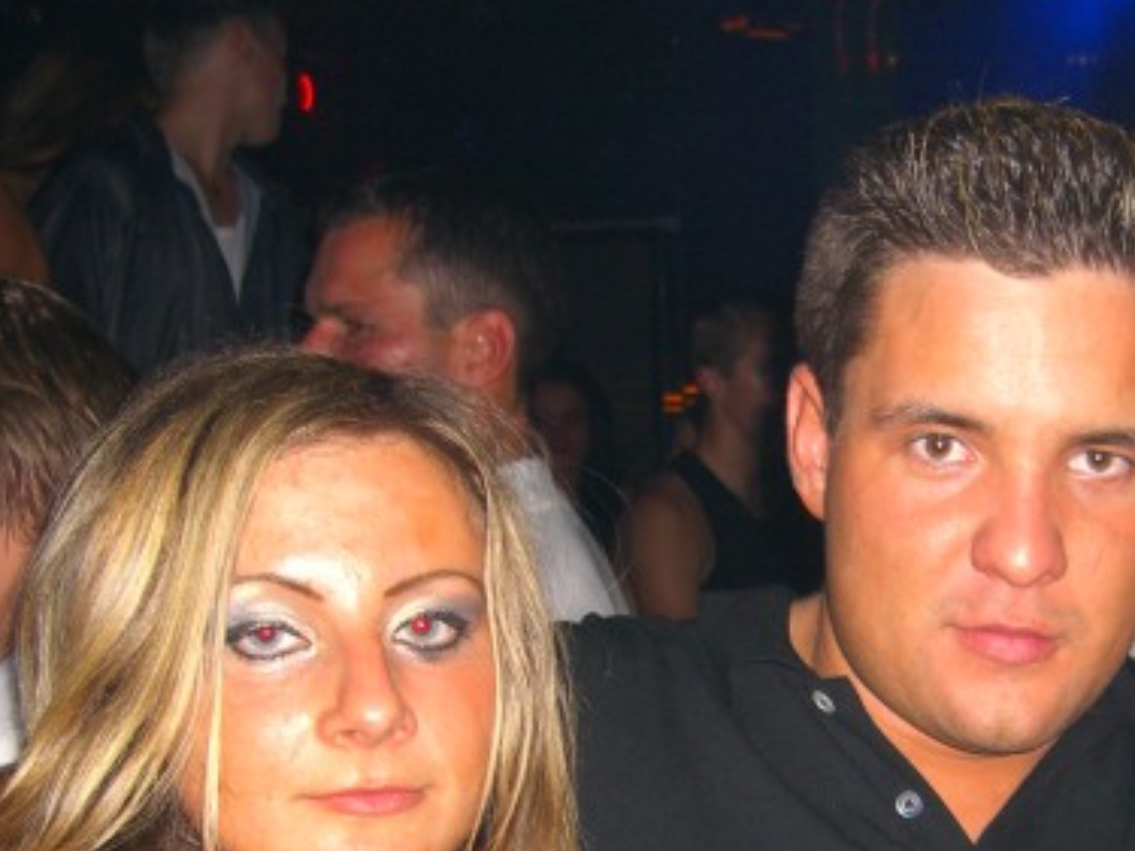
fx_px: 2655
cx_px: 841
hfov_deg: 23.9
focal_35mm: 81
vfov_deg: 17.8
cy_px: 821
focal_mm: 7.9
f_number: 2.8
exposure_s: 1/60
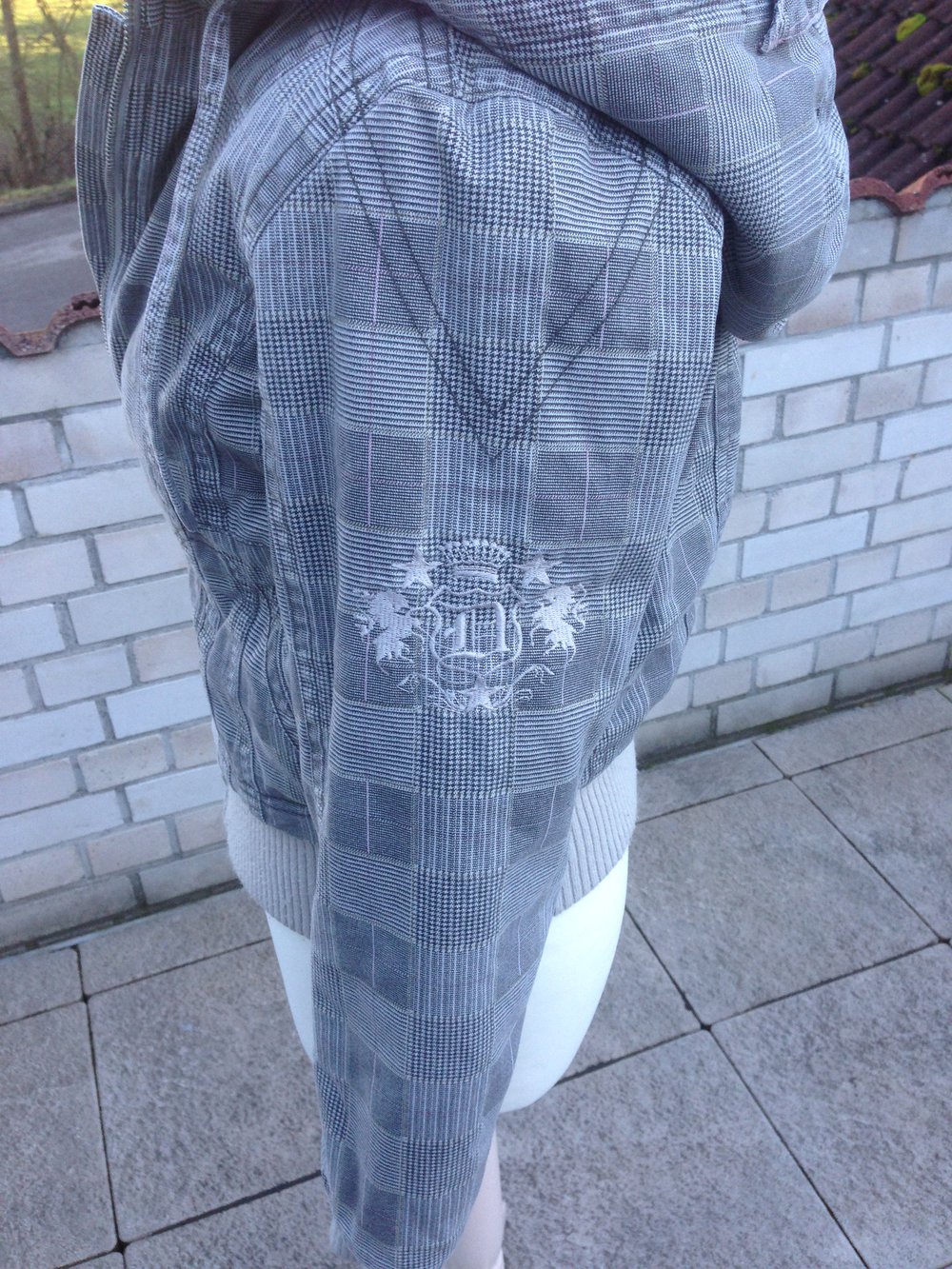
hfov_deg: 43.0
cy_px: 634
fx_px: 1210
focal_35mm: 33
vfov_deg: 55.3
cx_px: 476
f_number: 2.4
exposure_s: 1/120
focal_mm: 4.12
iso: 64
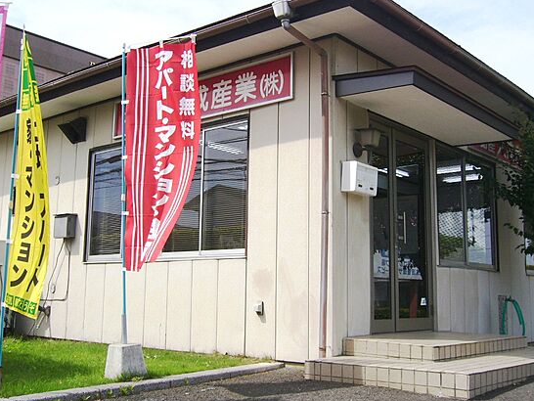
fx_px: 633
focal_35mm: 41
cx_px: 260
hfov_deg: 45.8
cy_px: 187
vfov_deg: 35.1
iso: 80
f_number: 5.6
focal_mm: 5.8
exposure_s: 1/320
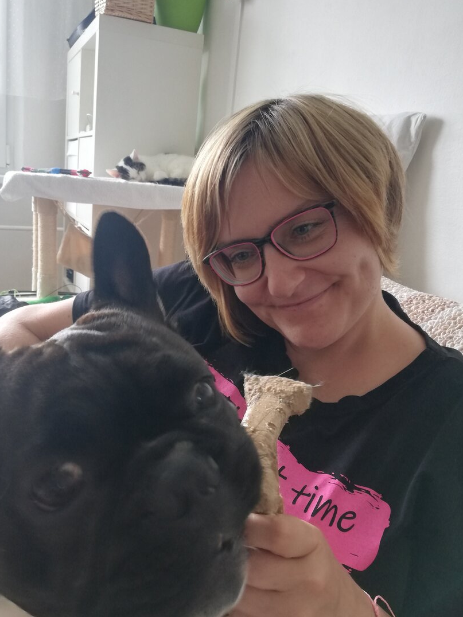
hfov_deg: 48.1
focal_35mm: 29
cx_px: 207
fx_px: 517
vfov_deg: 61.6
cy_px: 292
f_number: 2.2
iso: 160
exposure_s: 1/33.3
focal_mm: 3.81
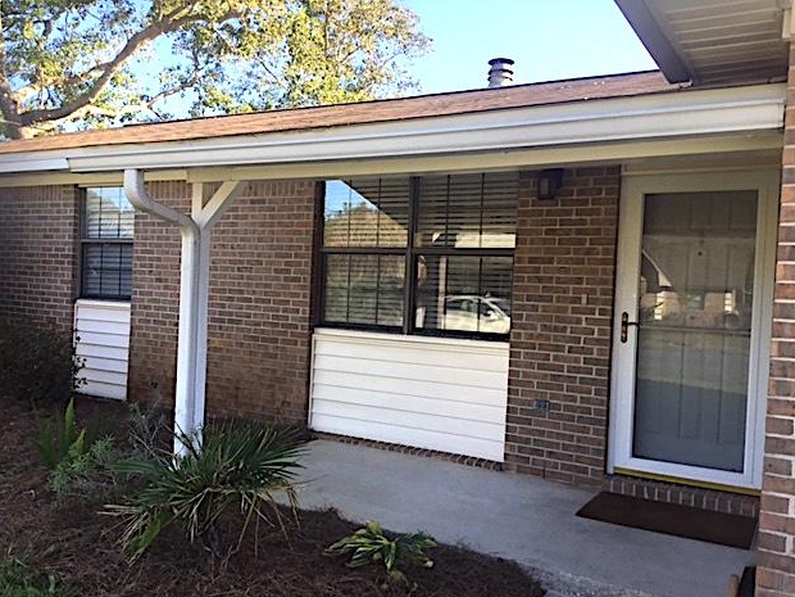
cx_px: 386
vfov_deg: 44.2
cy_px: 307
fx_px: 735
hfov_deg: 56.8
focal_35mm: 32
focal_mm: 3.3
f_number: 2.4
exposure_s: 1/283
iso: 25
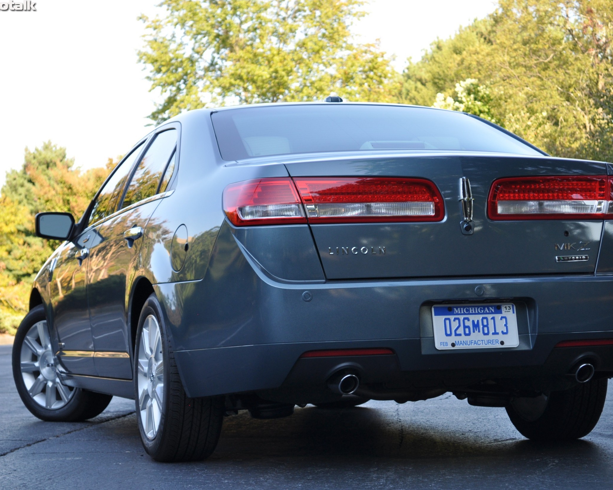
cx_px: 340
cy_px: 244
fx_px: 1697
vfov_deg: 16.4
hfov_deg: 20.5
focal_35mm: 94
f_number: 5.6
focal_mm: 55
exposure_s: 1/125
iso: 250
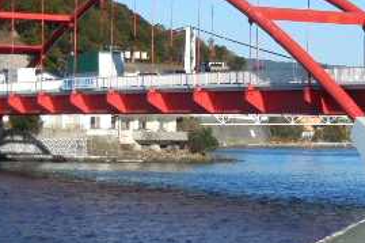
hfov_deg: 13.5
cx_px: 292
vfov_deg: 9.1
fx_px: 1530
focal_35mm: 151
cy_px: 106
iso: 125
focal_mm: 11
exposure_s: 1/1000
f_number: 4.3
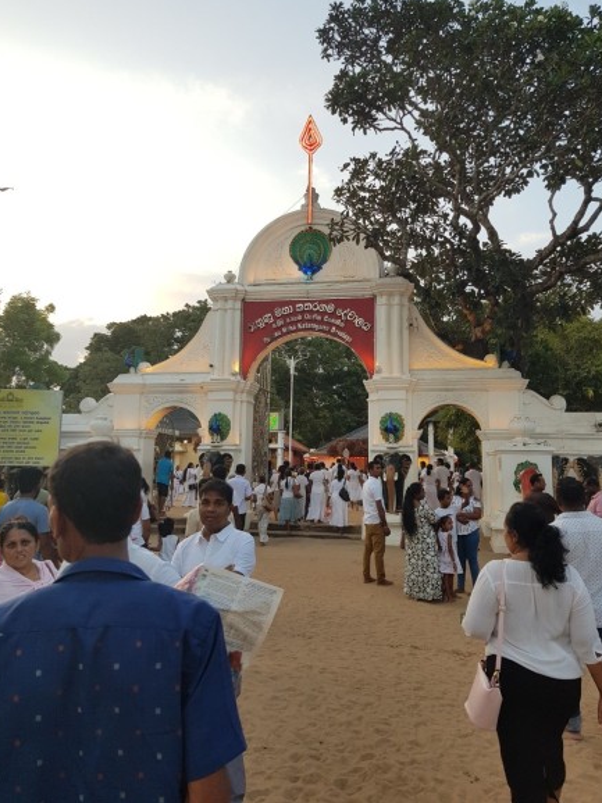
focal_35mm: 27
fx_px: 627
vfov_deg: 65.3
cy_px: 389
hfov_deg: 51.3
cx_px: 299
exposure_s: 1/120
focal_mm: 4.2
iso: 50
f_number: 1.7
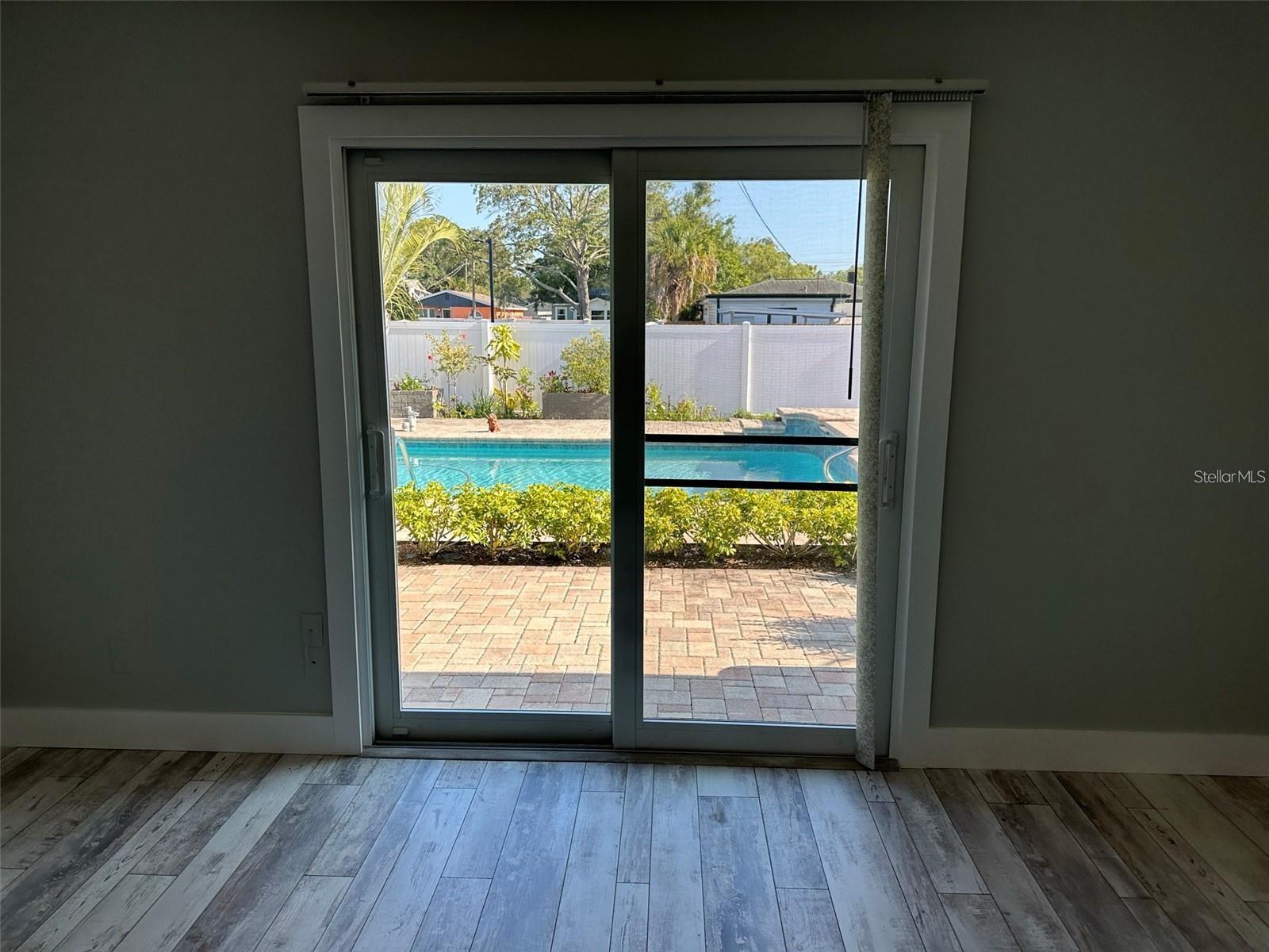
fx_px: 880
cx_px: 634
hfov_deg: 71.6
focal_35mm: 24
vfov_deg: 56.8
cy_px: 476
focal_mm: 6.86
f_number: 1.78
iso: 80
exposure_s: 1/785
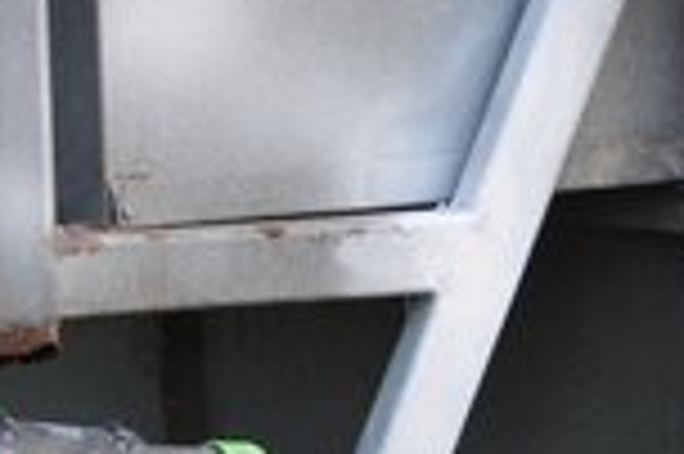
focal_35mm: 283
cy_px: 364
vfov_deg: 4.8
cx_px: -382
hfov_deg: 7.2
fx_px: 5371
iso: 400
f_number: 5
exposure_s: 1/100
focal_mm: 44
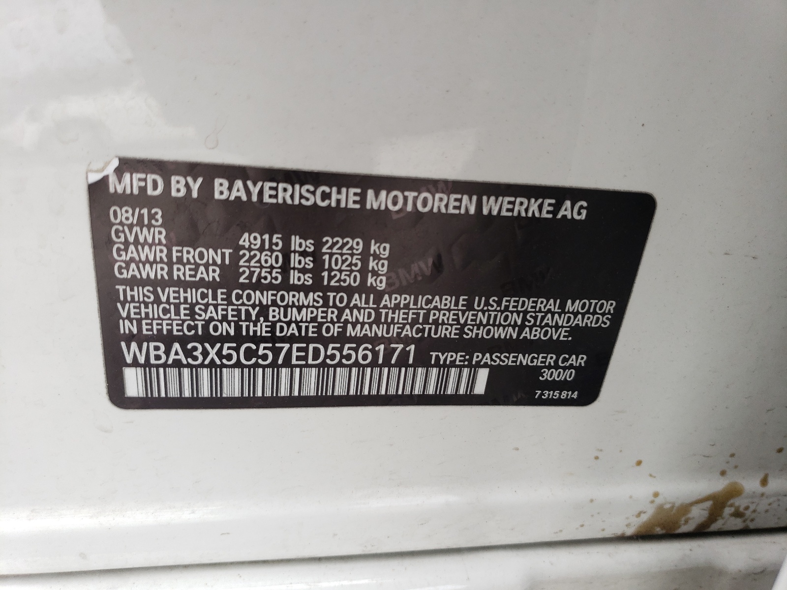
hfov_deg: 67.3
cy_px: 295
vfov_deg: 53.1
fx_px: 591
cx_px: 394
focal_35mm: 26
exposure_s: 1/435
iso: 50
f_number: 1.5
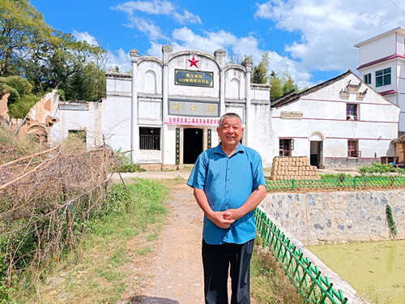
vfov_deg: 56.8
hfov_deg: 71.6
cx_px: 202
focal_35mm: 24
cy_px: 152
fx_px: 281
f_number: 1.75
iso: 100
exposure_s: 1/644
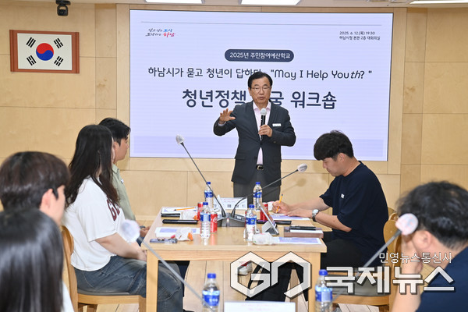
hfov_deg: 28.8
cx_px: 234
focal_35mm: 70
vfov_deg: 19.5
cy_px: 156
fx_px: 910
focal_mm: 70
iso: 800
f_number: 5.6
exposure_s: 1/200
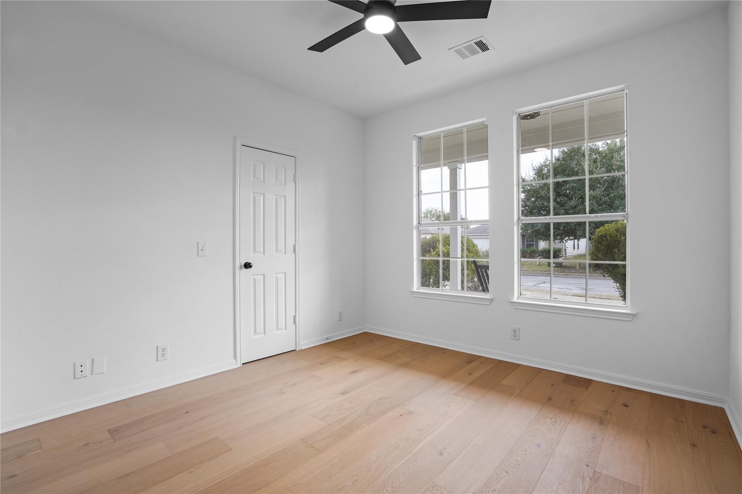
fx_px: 330
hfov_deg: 96.7
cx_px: 371
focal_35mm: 16
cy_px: 247
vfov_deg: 73.7
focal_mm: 16
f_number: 8
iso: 320
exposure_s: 1/10
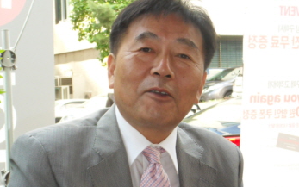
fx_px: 611
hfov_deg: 27.5
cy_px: 86
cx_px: 149
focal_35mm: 75
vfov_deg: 17.4
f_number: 5.1
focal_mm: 12.3
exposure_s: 1/60
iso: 320
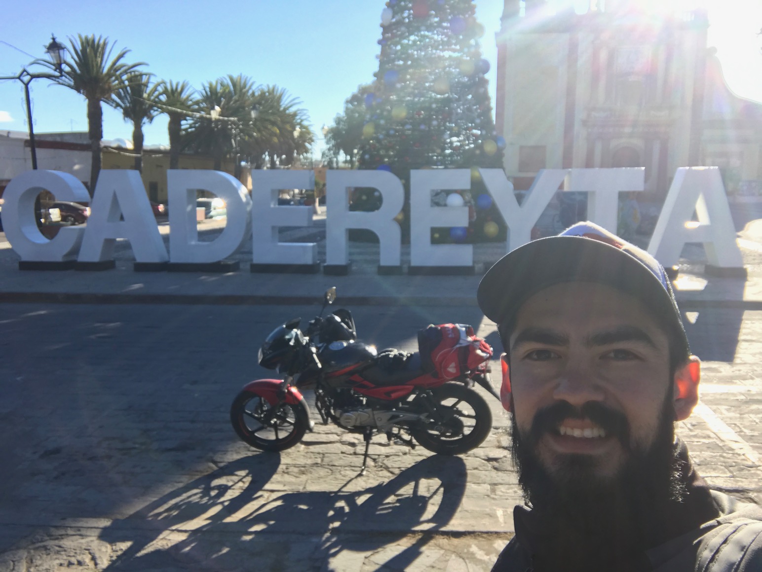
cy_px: 286
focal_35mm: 32
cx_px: 381
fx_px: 705
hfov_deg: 56.8
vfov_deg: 44.2
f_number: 2.2
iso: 25
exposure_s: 1/316
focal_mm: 2.87
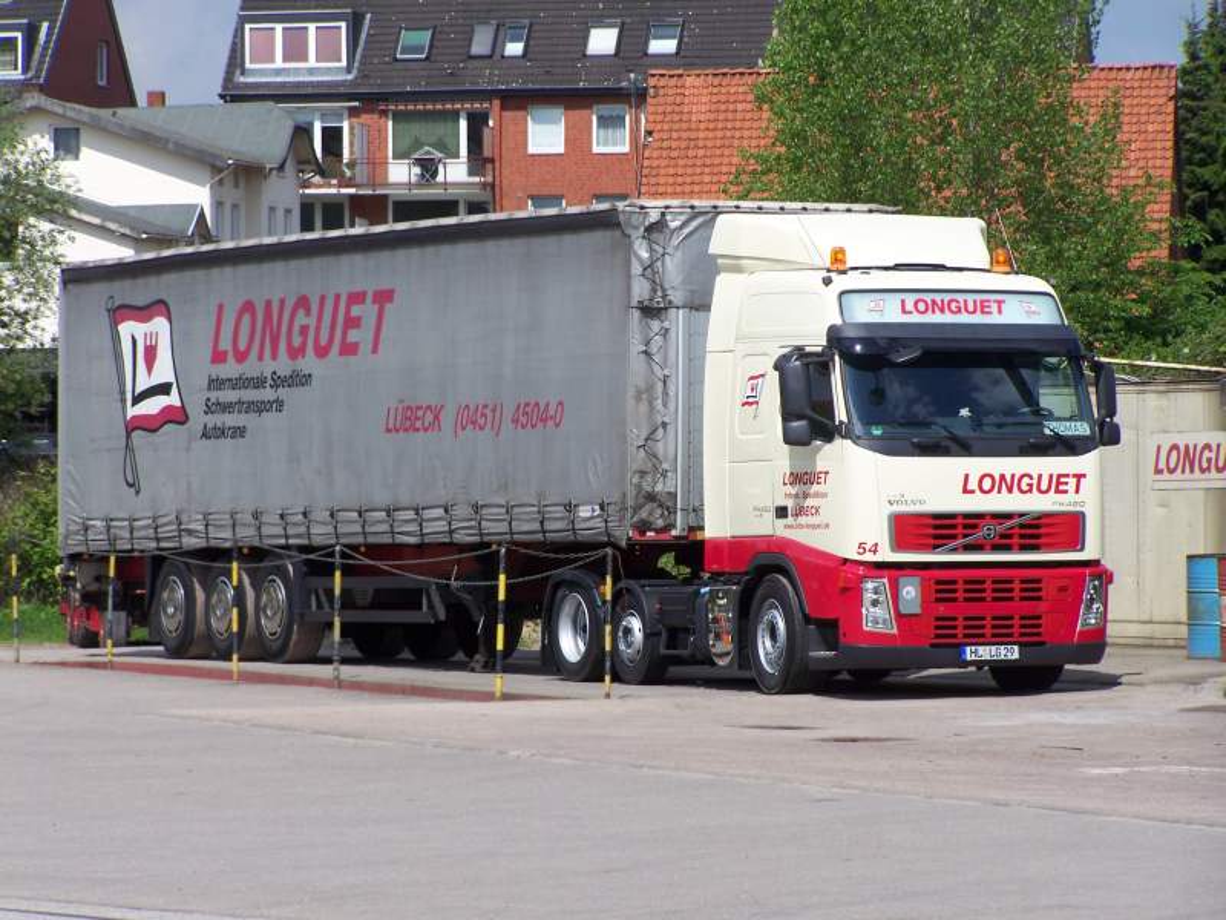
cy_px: 460
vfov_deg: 7.9
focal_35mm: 189
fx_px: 6694
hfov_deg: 10.5
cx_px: 613
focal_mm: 31.3
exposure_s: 1/640
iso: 64
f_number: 4.5
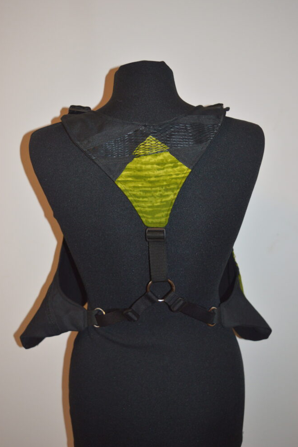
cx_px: 150
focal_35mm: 39
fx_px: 479
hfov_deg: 34.6
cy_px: 218
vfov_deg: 50.1
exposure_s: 1/60
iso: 800
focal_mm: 25
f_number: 4
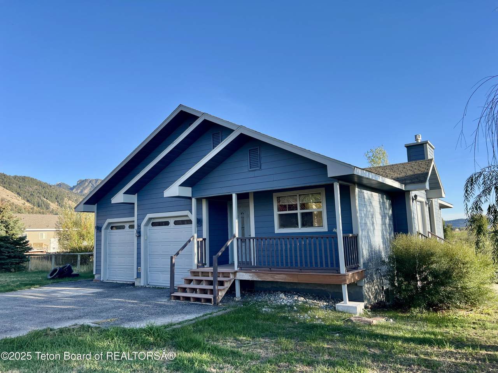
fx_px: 374
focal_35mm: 26
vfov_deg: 53.1
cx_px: 249
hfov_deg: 67.3
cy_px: 186
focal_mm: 5.7
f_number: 1.5
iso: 50
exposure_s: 1/1311
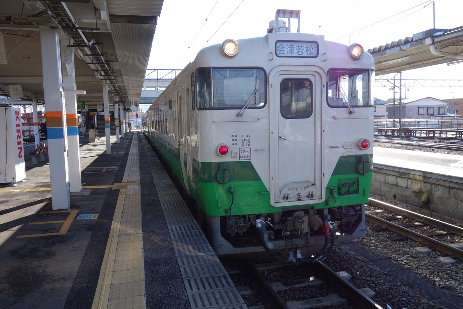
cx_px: 232
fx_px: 360
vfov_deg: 46.4
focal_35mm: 28
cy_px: 154
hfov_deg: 65.5
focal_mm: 10.4
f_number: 5.6
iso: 125
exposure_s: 1/160
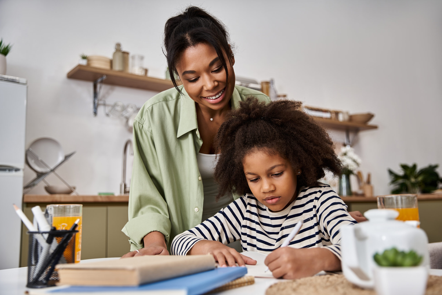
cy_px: 148
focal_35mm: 38
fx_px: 467
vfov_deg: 35.1
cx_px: 221
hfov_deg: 50.7
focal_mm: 38
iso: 125
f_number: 3.5
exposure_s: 1/160
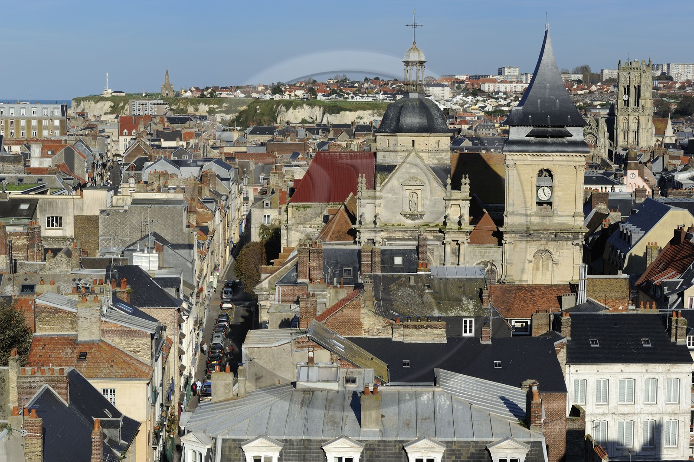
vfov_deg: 17.5
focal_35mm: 78
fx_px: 1502
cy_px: 231
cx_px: 347
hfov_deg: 26.0
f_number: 14
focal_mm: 78
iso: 200
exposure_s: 1/250
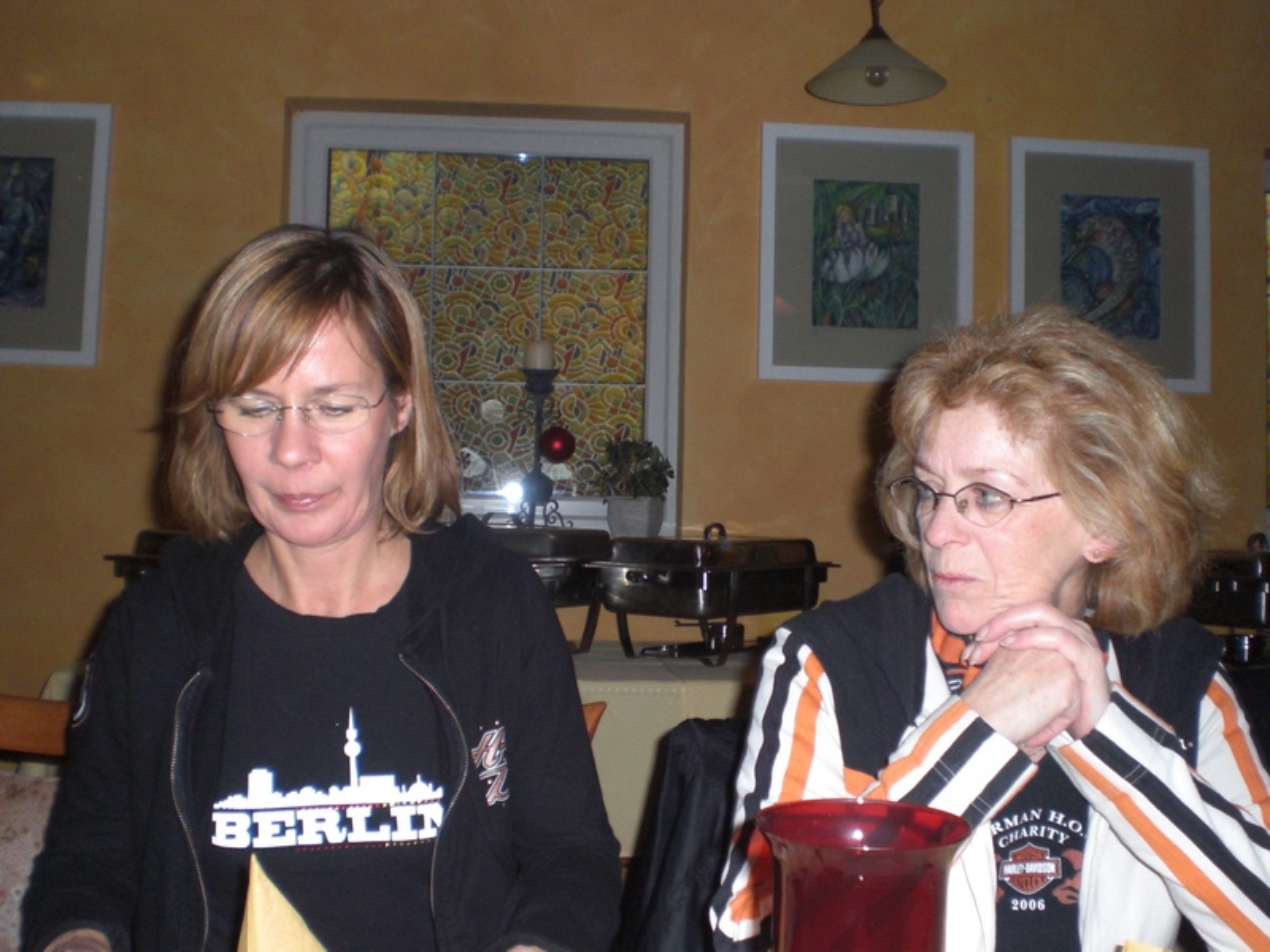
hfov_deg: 49.0
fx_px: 1394
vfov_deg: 37.7
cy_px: 476
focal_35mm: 38
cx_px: 635
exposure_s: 1/60
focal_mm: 6.3
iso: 200
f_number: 3.1
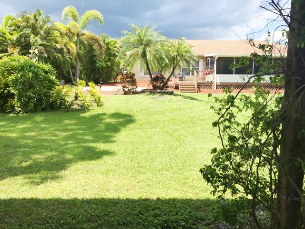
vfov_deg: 48.2
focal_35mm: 29
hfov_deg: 61.7
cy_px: 114
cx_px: 152
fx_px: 256
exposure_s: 1/842
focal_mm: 4.15
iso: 32
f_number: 2.2
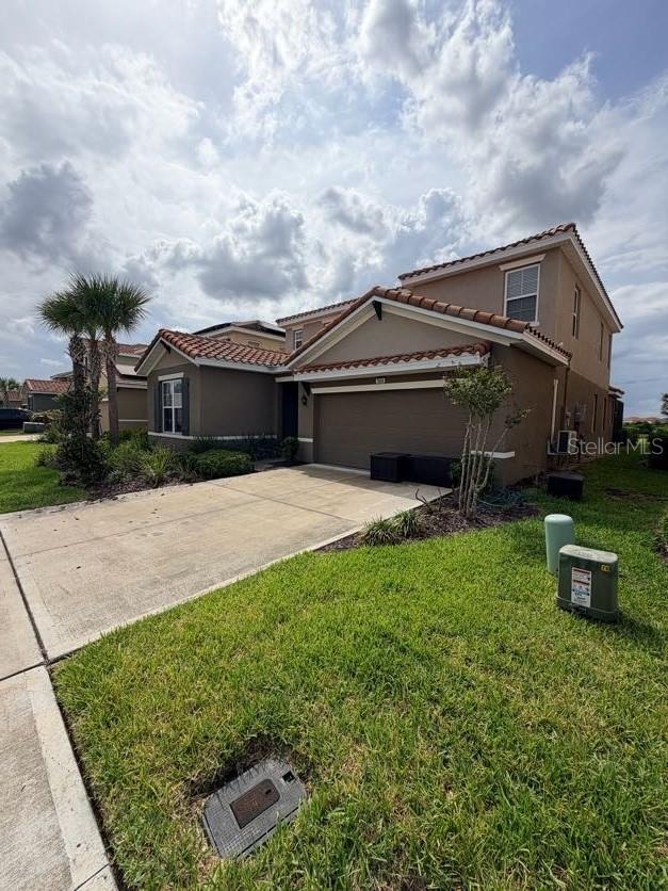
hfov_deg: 85.7
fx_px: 360
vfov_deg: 102.1
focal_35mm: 14
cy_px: 446
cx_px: 334
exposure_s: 1/2165
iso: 20
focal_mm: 2.22
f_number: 2.2
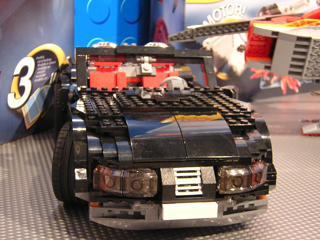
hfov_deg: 31.2
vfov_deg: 23.7
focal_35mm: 62
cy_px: 120
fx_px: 573
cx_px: 160
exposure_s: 1/2
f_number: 3.4
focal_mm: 8.1
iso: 400
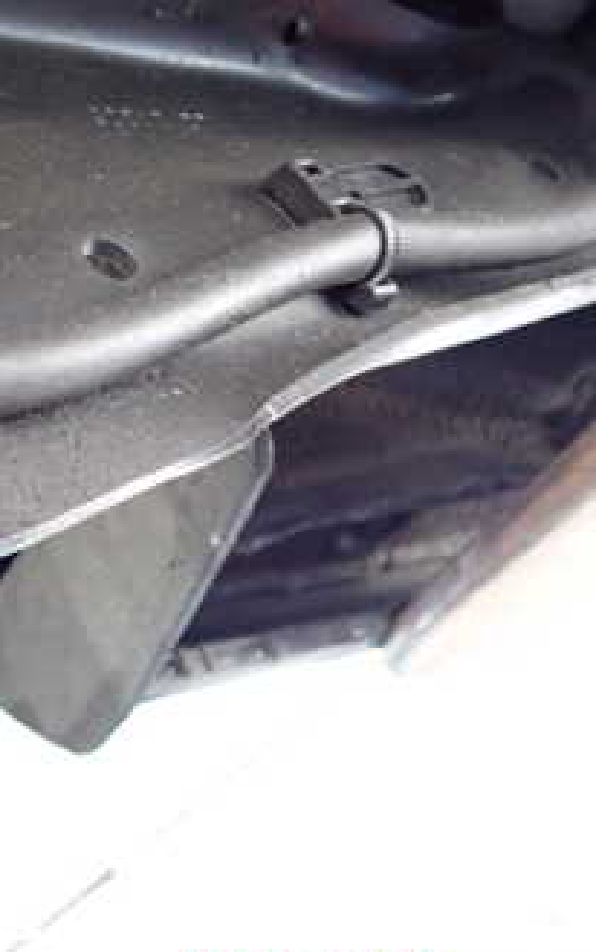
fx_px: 1505
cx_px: -17
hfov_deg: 21.5
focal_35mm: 58
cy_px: 373
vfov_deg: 35.0
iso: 800
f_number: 2.3
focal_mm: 5.4
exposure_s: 1/60
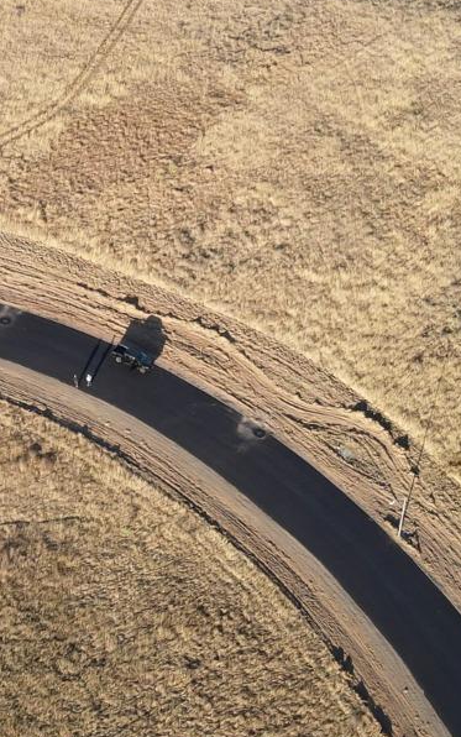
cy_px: 182
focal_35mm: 64
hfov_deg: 20.2
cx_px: 115
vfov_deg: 31.4
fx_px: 1285
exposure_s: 1/180
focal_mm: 4.5
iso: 100
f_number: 2.8
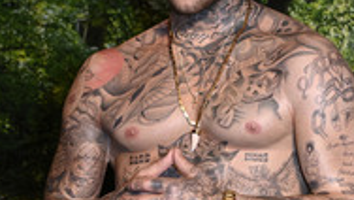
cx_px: 366
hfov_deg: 12.1
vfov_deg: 6.9
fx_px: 1653
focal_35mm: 176
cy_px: 55
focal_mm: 70
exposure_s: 1/125
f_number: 5.6
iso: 2000
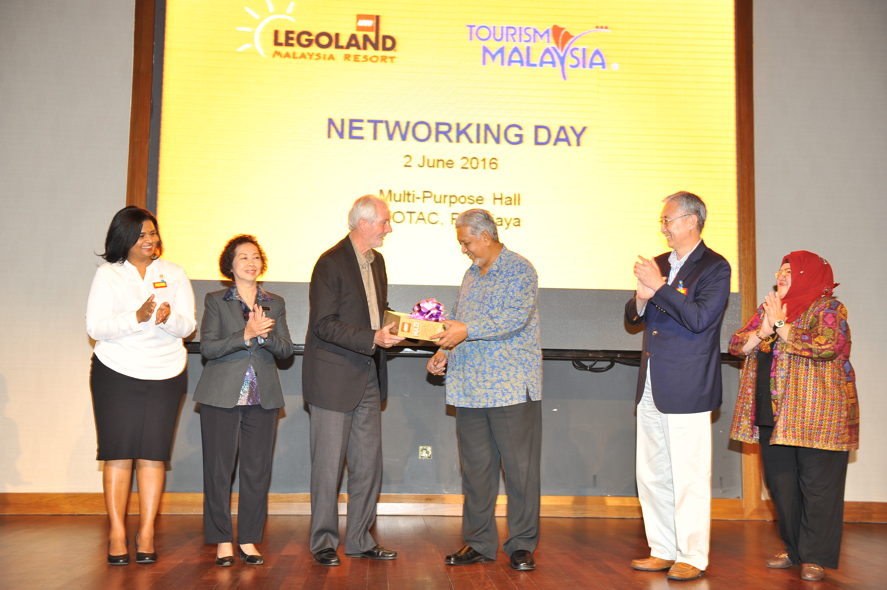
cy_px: 295
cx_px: 444
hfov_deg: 48.5
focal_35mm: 40
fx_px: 985
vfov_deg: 33.4
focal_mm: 40
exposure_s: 1/80
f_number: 3.5
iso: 640
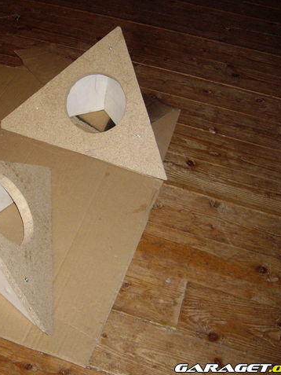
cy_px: 187
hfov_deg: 28.0
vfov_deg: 37.5
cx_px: 58
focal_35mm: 51
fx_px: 552
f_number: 2.7
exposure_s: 1/40
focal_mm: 6.2
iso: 200
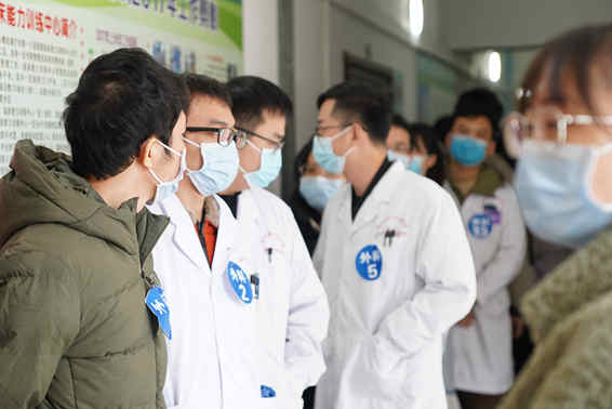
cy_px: 173
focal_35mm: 89
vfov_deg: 15.4
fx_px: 1514
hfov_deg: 22.8
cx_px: 251
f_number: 3.5
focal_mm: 70
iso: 1600
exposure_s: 1/100
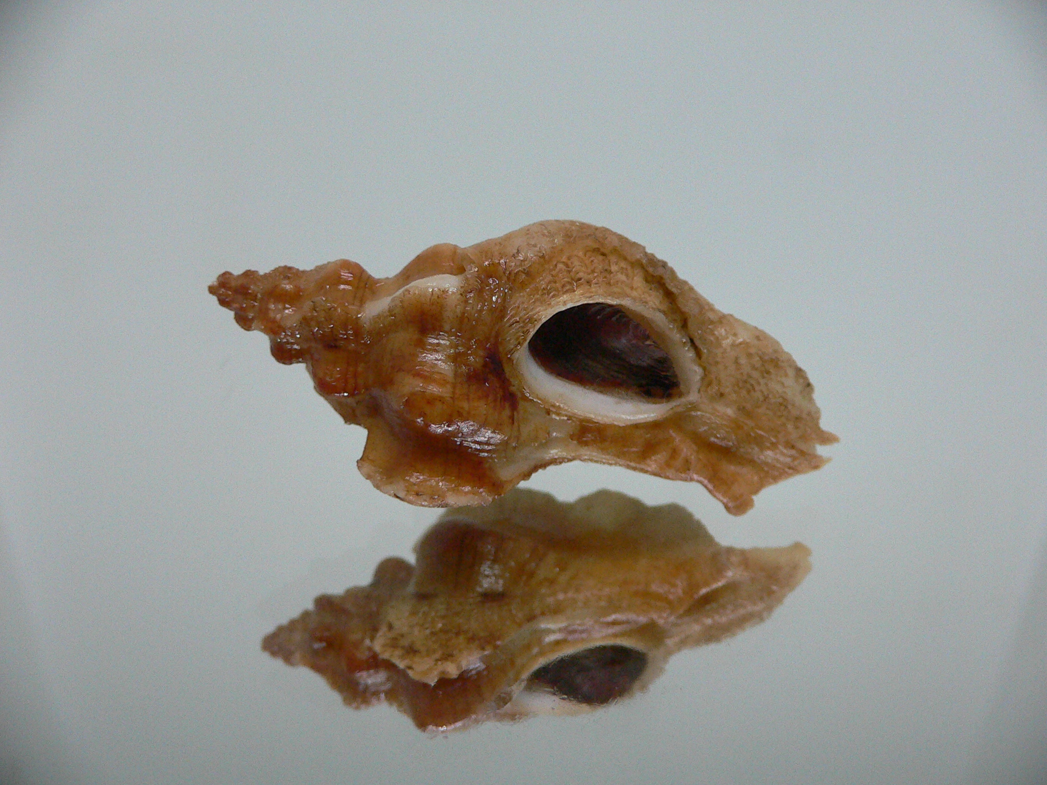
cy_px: 392
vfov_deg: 40.7
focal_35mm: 35
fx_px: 1059
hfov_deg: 52.6
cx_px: 524
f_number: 2.8
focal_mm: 4.6
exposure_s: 1/50
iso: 200
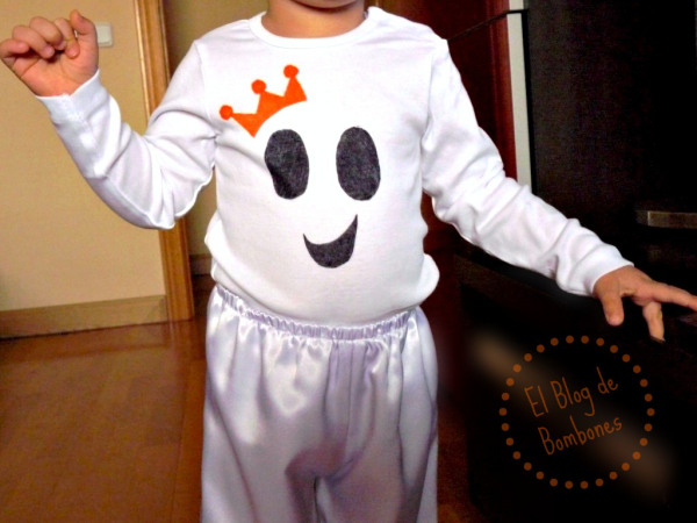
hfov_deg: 50.1
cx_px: 348
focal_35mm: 37
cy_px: 262
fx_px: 745
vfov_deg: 38.7
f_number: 3
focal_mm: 6.5
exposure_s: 1/40
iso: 800
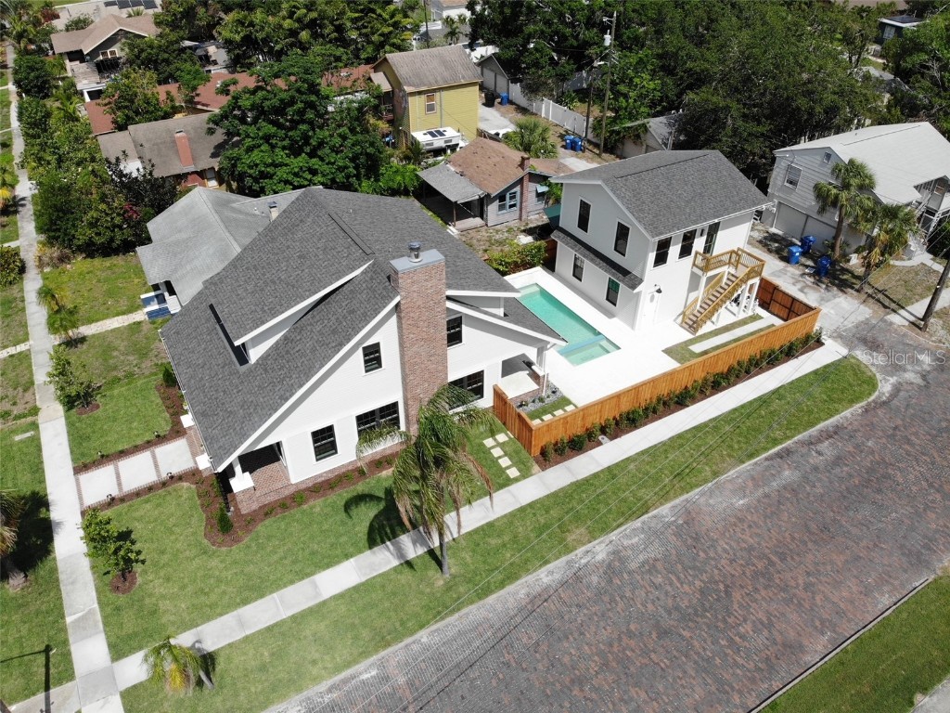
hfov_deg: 71.6
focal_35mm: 24
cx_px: 475
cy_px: 356
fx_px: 659
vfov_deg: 56.8
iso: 101
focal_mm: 4.5
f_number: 2.8
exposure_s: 1/1292
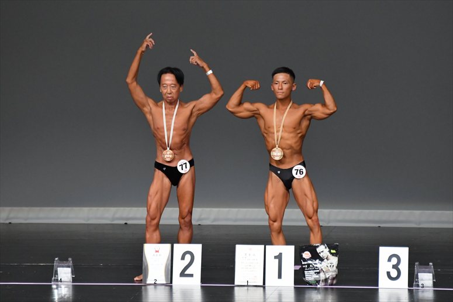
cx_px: 226
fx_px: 4339
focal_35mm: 345
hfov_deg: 6.0
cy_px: 151
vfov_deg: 4.0
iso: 5000
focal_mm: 230
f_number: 5.6
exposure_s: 1/400
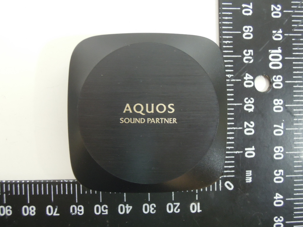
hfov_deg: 38.2
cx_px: 152
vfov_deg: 29.1
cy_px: 114
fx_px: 438
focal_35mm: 50
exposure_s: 1/15
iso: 640
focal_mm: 9
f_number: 3.7
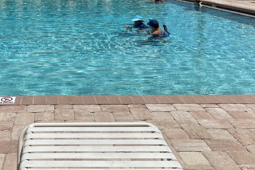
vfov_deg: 27.3
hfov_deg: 39.5
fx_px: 340
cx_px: 52
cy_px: 26
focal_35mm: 48
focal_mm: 4.25
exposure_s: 1/8850
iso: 32
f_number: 1.8
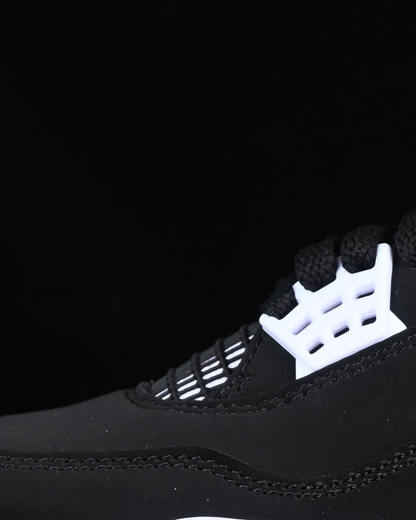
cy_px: 328
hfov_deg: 5.7
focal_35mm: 269
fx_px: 4137
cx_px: 583
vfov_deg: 7.2
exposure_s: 1/60
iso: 160
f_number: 6.3
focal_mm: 50
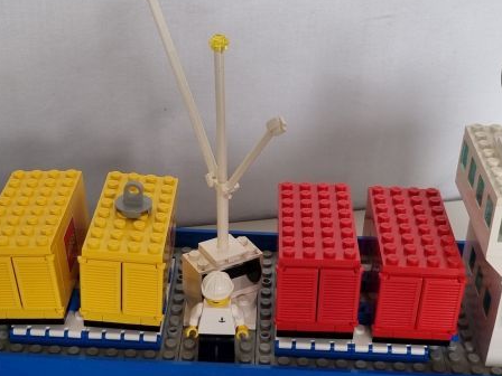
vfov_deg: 25.1
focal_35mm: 58
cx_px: 230
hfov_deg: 33.2
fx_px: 841
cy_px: 244
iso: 80
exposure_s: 1/100
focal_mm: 5.4
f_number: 1.8
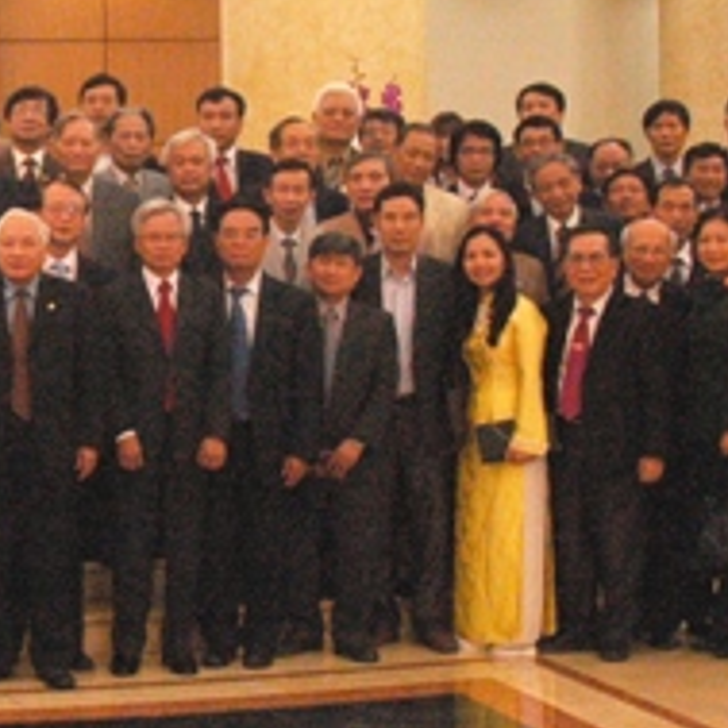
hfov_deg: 17.2
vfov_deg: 19.1
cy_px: 270
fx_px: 2165
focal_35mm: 91
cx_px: -377
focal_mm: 18
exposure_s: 1/125
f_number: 5.6
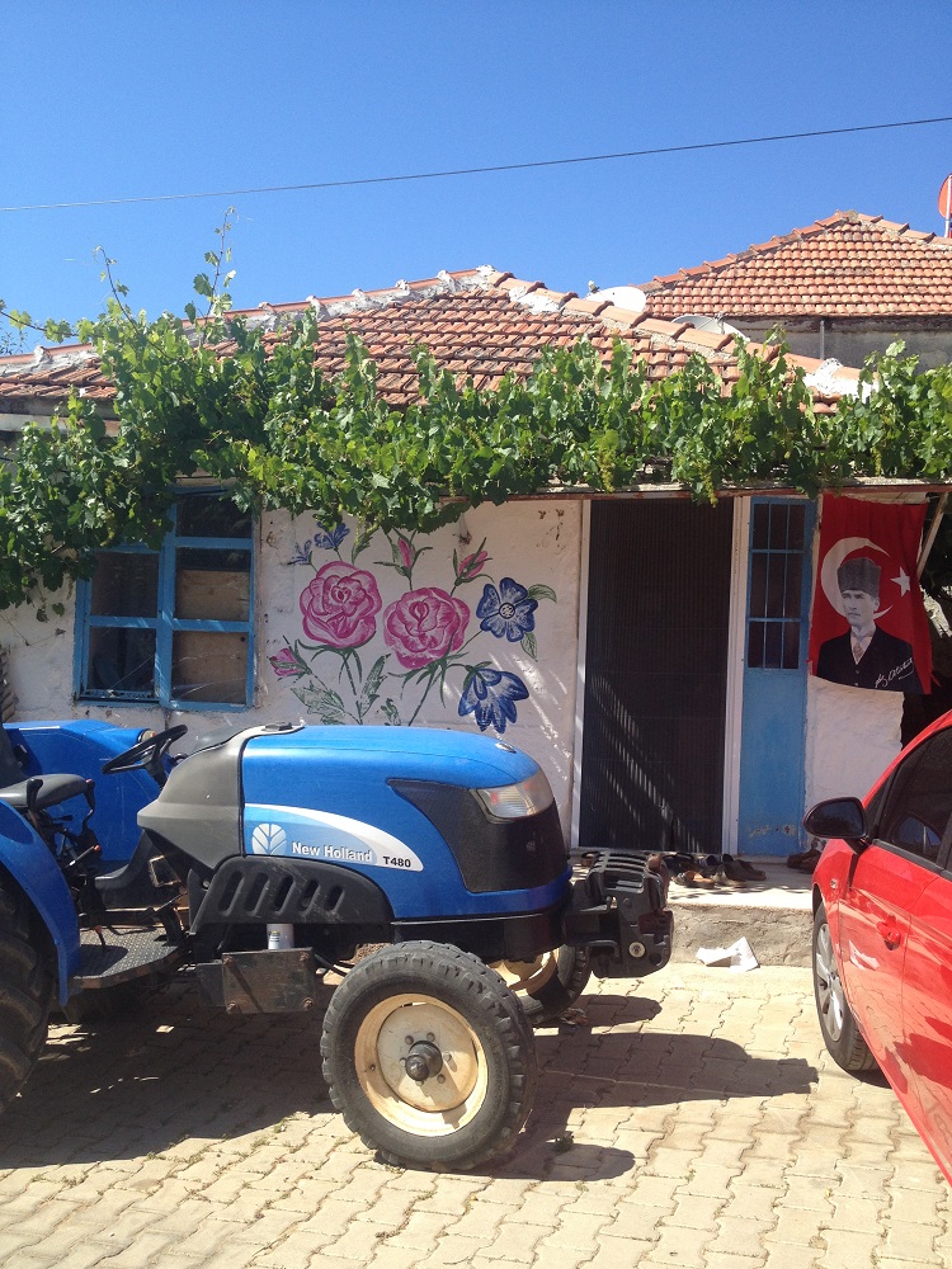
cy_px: 634
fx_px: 1283
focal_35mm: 35
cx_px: 476
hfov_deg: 40.7
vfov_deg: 52.6
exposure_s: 1/1042
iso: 50
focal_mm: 4.28
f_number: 2.4
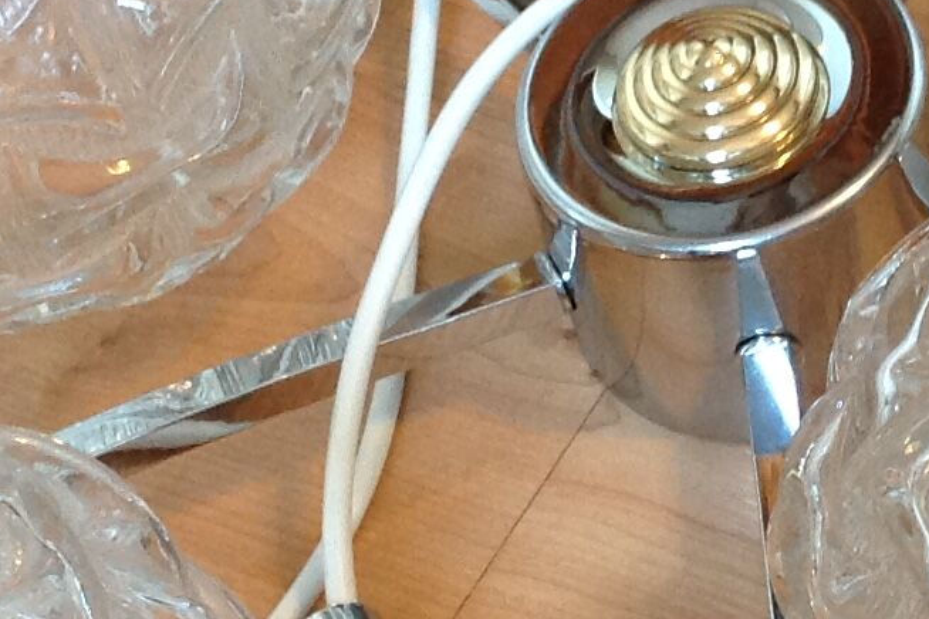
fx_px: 3716
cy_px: 153
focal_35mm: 144
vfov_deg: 9.5
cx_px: 875
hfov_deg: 14.1
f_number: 2.4
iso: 125
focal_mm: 4.28
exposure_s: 1/15
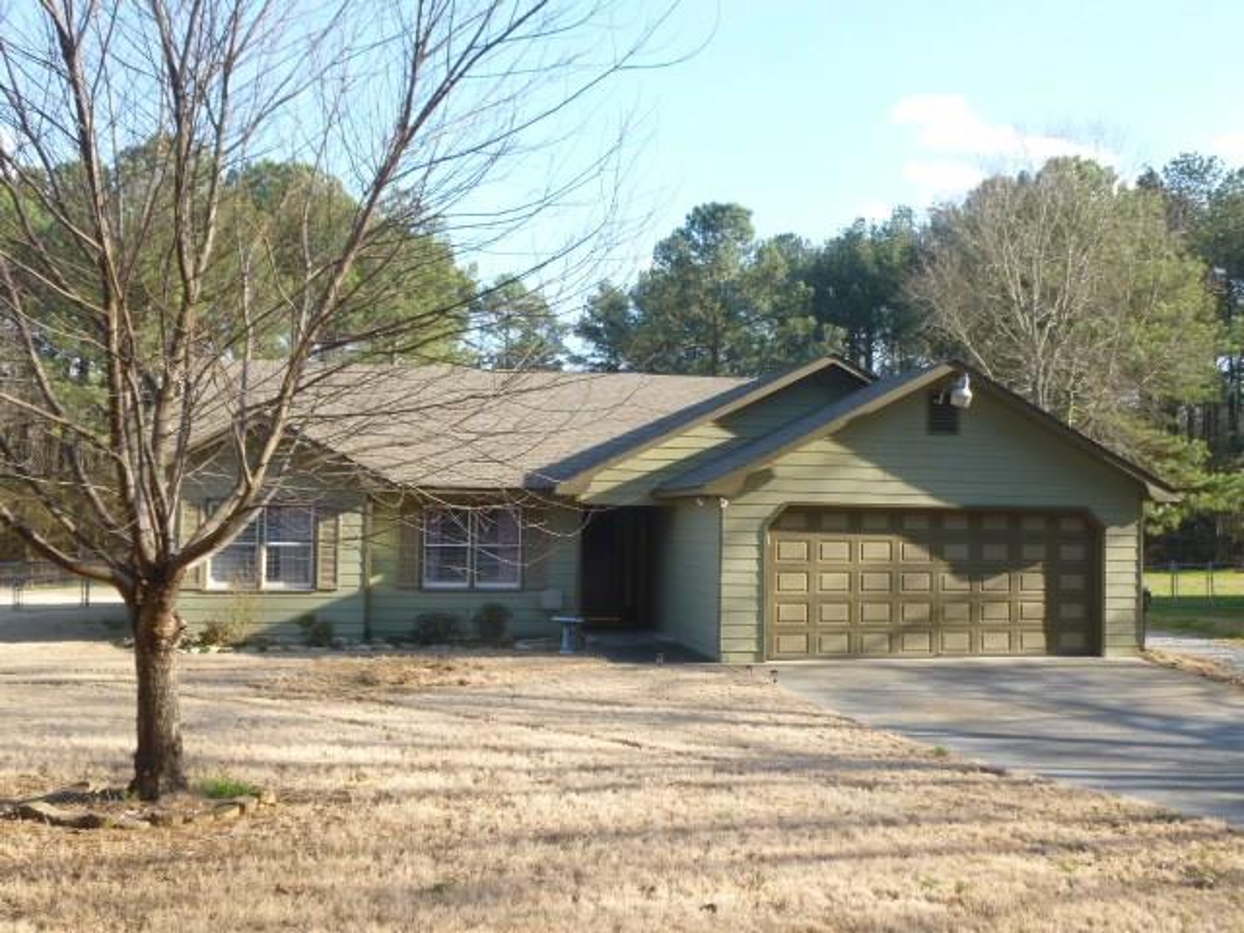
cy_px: 466
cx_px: 622
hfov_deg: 54.0
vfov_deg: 41.8
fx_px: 1222
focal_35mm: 34
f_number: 3.5
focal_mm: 6
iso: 100
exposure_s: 1/200
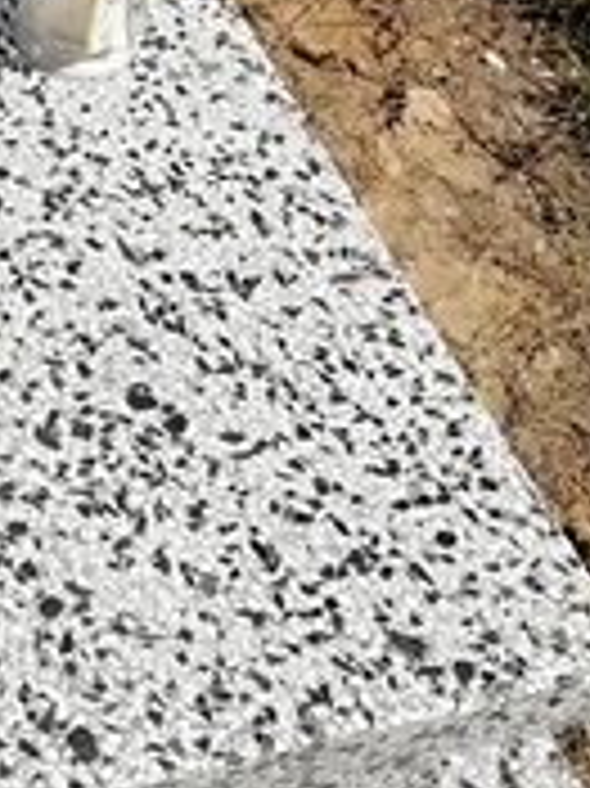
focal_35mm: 95
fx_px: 2162
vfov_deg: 20.3
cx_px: -333
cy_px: 77
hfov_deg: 14.4
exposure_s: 1/1905
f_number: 2.2
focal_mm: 3.21
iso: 50
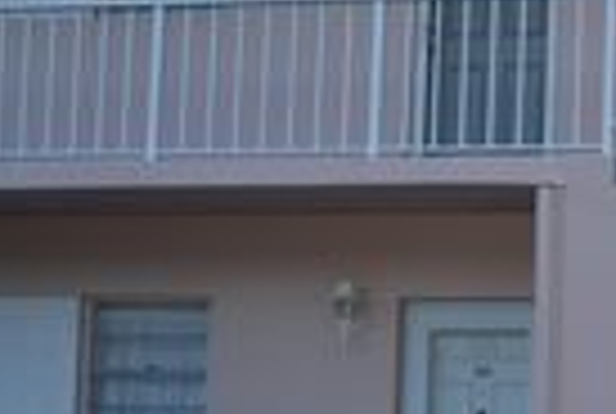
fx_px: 2058
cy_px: 281
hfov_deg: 15.9
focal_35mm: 120
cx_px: 863
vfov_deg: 11.5
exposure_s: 1/125
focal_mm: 22
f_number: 4
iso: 100
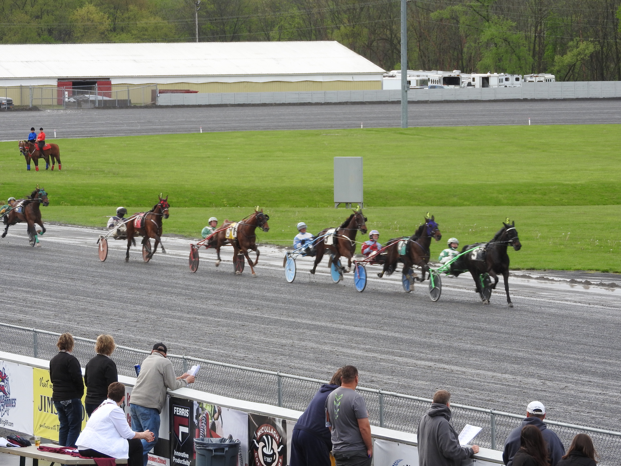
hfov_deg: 9.0
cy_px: 233
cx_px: 310
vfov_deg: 6.8
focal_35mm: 220
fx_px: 3947
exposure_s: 1/200
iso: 100
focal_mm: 39.4
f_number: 5.3
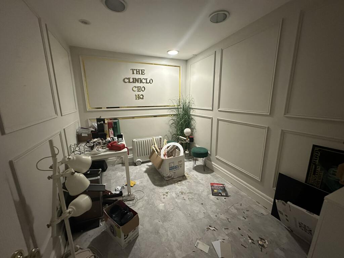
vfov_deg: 85.7
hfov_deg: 102.1
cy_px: 129
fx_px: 139
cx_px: 172
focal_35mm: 14
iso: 640
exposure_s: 1/50
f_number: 2.2
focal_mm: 2.22
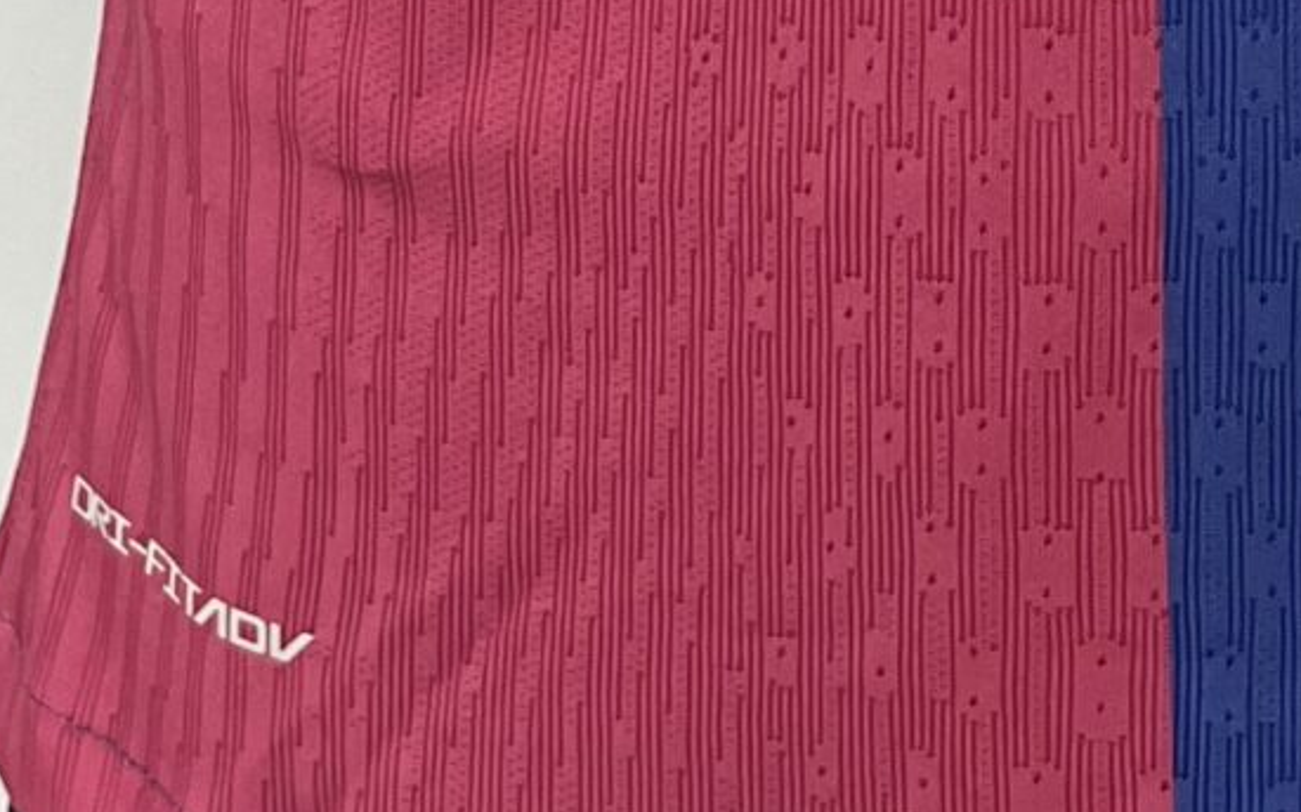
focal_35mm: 128
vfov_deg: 8.8
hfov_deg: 16.1
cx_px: 1145
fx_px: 4537
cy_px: -1463
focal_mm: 5.1
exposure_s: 1/121
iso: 125
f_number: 1.6
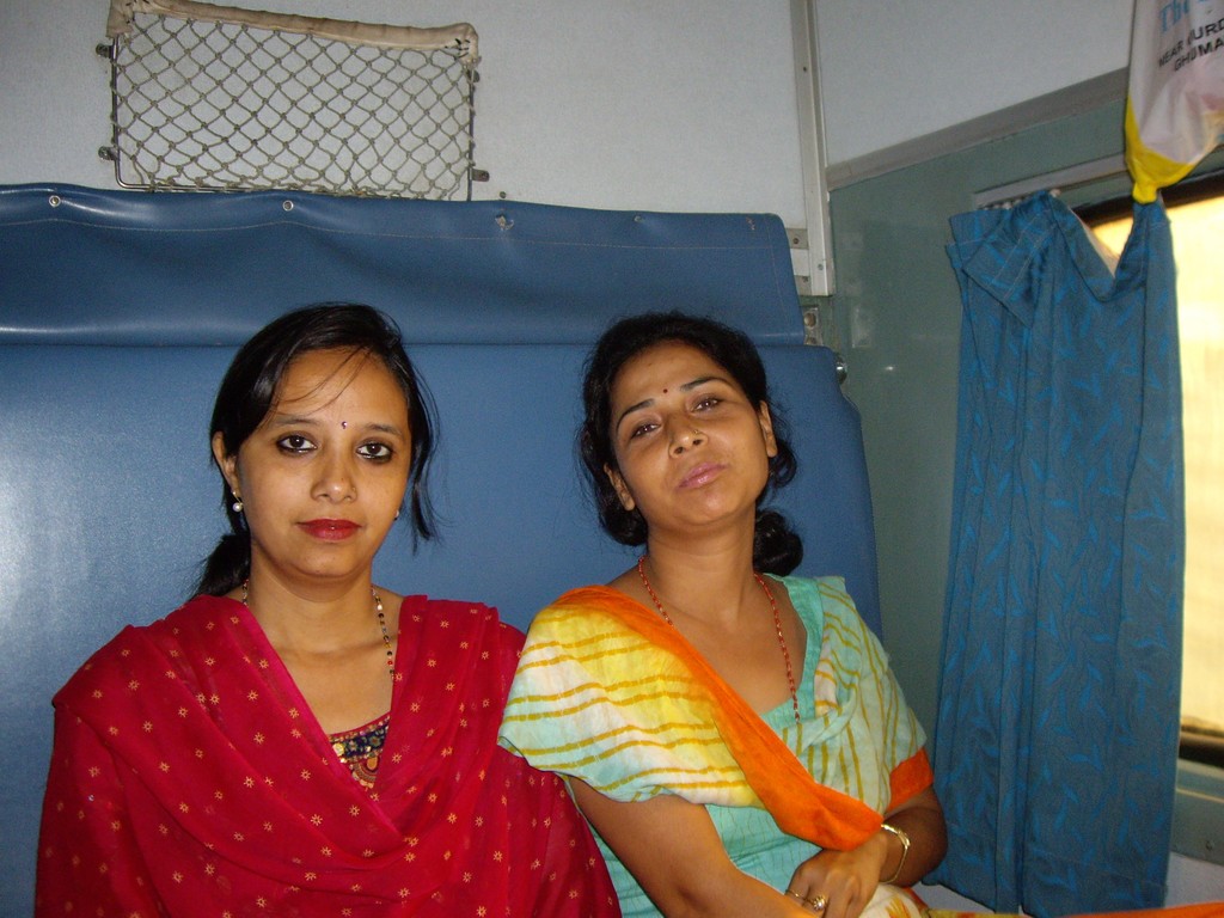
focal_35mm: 38
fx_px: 1344
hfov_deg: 49.0
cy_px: 459
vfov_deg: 37.7
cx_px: 612
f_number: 2.7
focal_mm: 6.2
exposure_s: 1/40
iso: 200
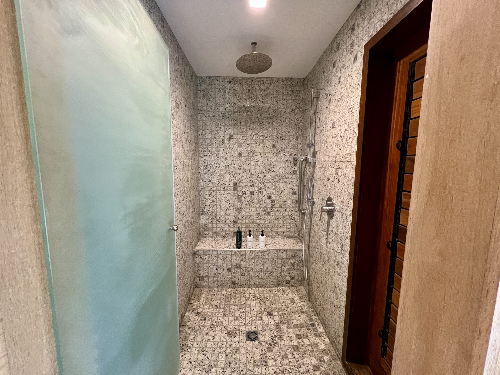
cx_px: 250
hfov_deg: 106.2
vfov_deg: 89.9
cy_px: 188
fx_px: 188
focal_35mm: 13
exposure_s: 1/60
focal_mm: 1.57
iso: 320
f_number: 1.8
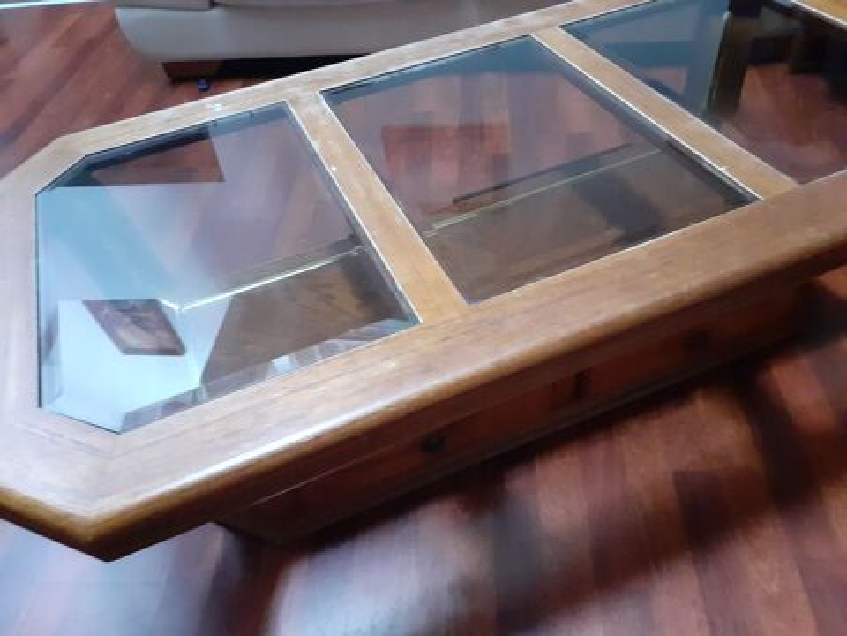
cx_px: 424
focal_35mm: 27
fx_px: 661
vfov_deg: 51.4
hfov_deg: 65.3
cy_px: 318
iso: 640
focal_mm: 3.6
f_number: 1.9
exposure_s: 1/25
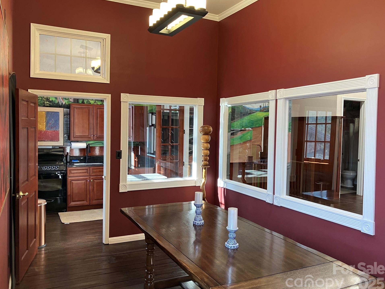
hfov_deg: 60.0
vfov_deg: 46.8
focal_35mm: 30
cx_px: 193
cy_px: 146
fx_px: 334
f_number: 1.8
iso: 100
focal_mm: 3.99
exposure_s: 1/60
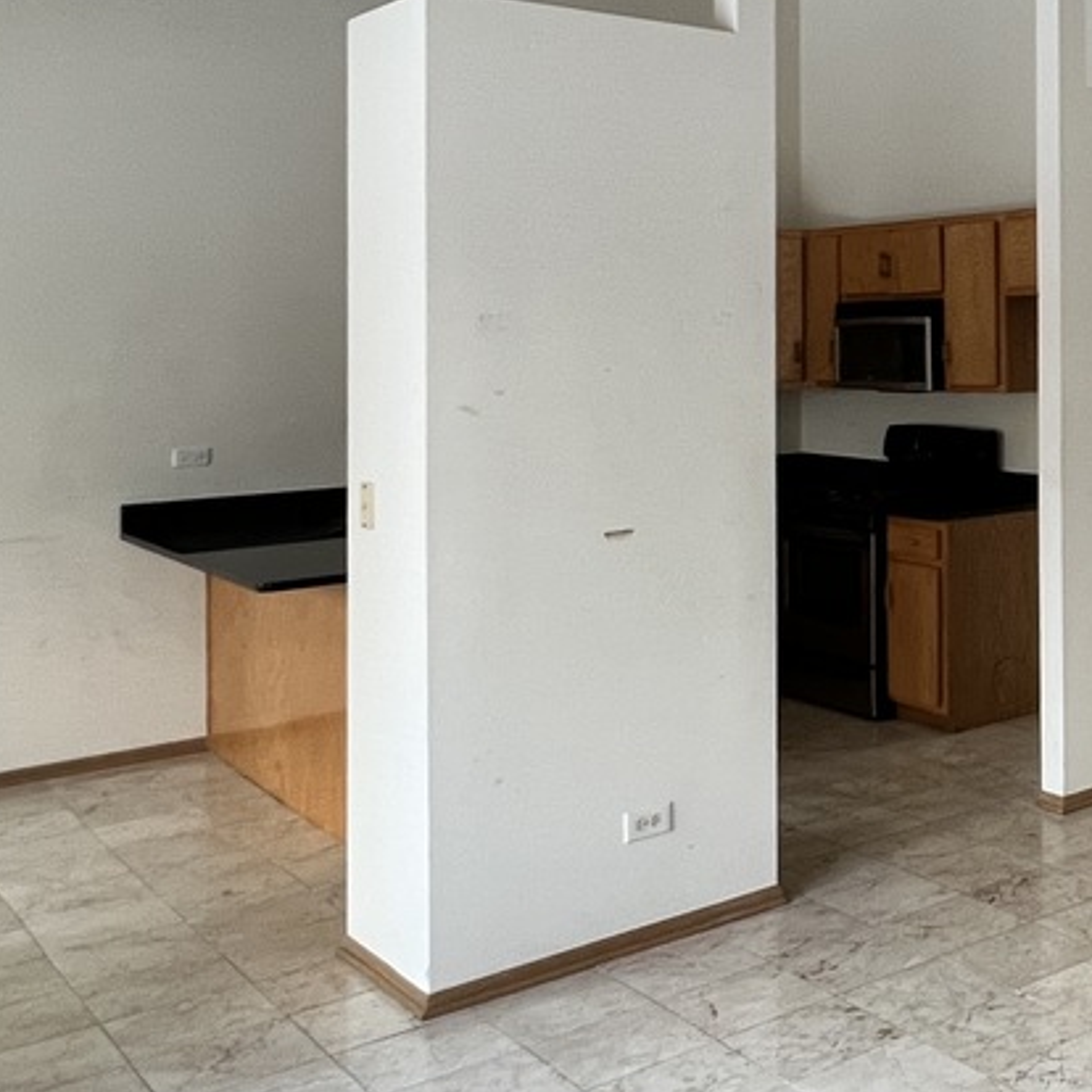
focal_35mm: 40
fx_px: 1428
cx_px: 1290
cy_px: 309
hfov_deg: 34.2
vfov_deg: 41.0
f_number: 1.8
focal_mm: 1.57
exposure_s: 1/91
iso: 250
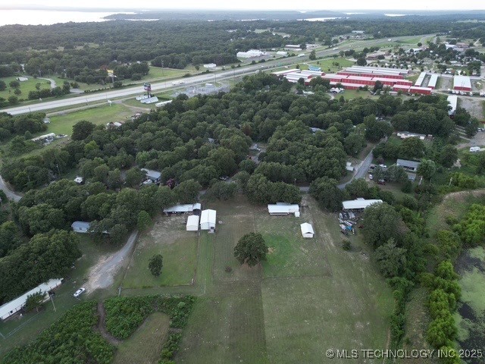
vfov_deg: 56.8
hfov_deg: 71.6
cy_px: 182
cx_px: 242
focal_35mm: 24
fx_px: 336
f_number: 1.7
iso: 110
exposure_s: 1/40
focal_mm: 6.72
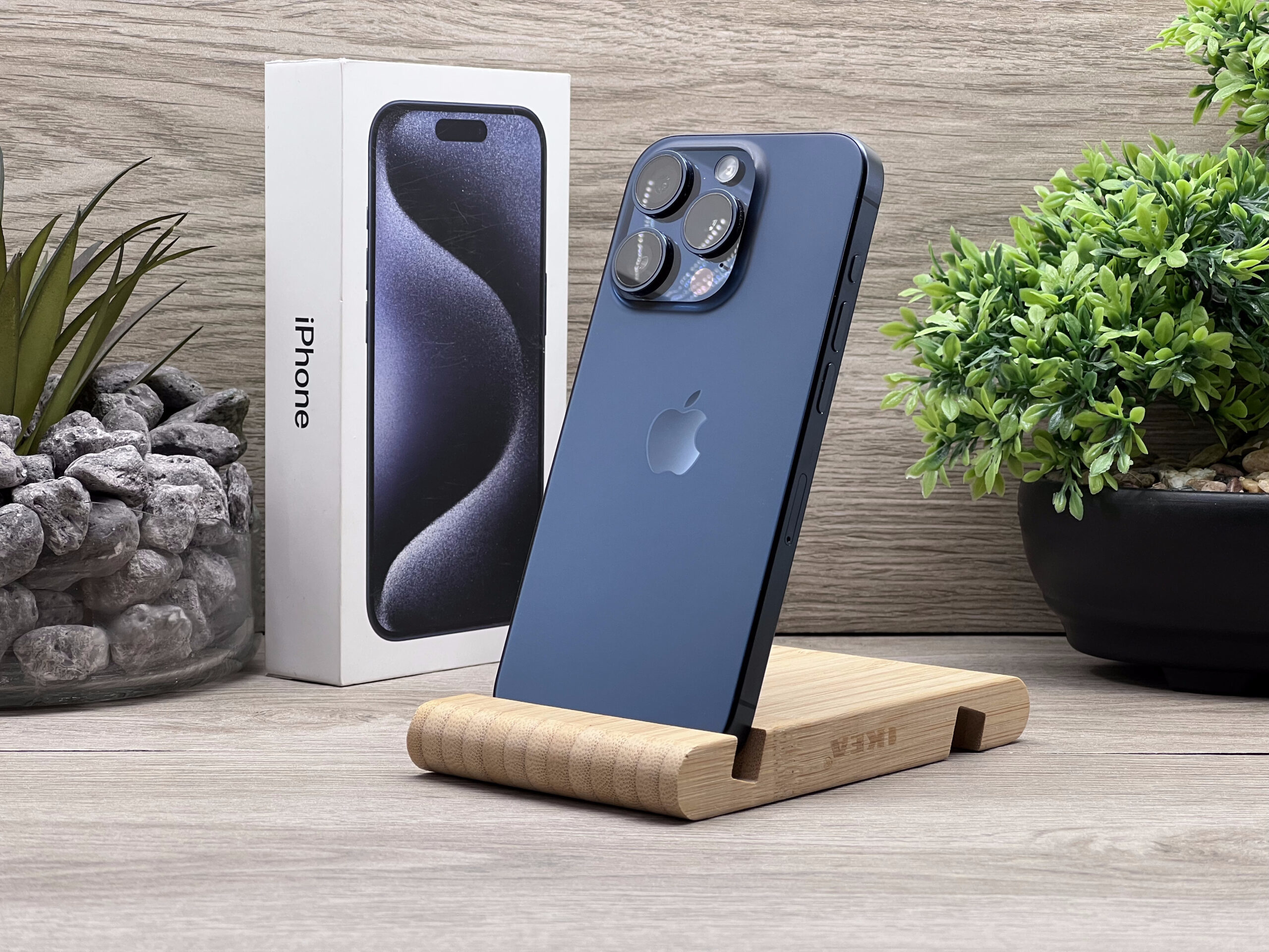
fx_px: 2823
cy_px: 476
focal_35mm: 77
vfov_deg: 19.1
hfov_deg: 25.3
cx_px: 634
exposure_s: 1/100
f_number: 2.8
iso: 80
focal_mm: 9
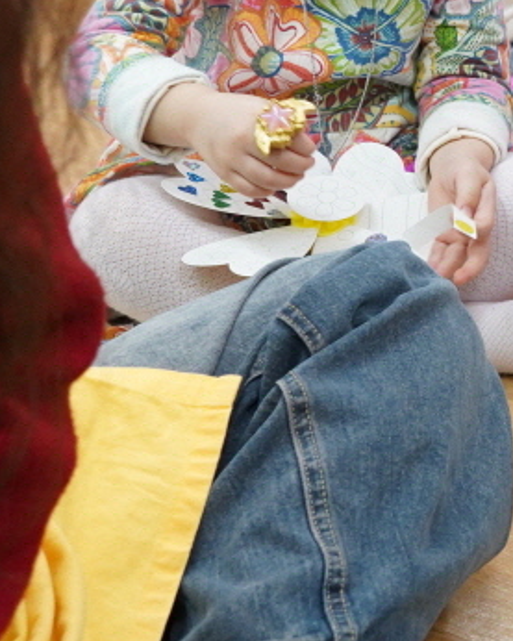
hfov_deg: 11.7
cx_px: 991
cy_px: -18
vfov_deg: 15.7
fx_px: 2276
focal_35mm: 120
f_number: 5.6
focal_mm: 34
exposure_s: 1/80
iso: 2500
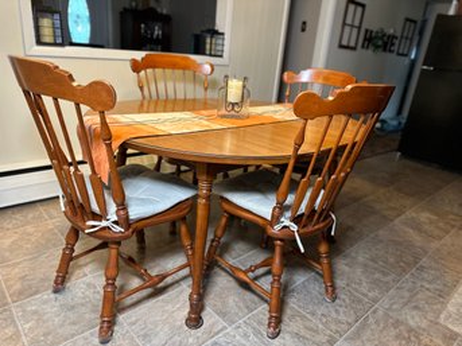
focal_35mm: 24
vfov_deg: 56.8
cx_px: 231
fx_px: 320
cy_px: 173
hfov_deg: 71.6
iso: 250
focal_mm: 6.86
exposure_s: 1/60
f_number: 1.78
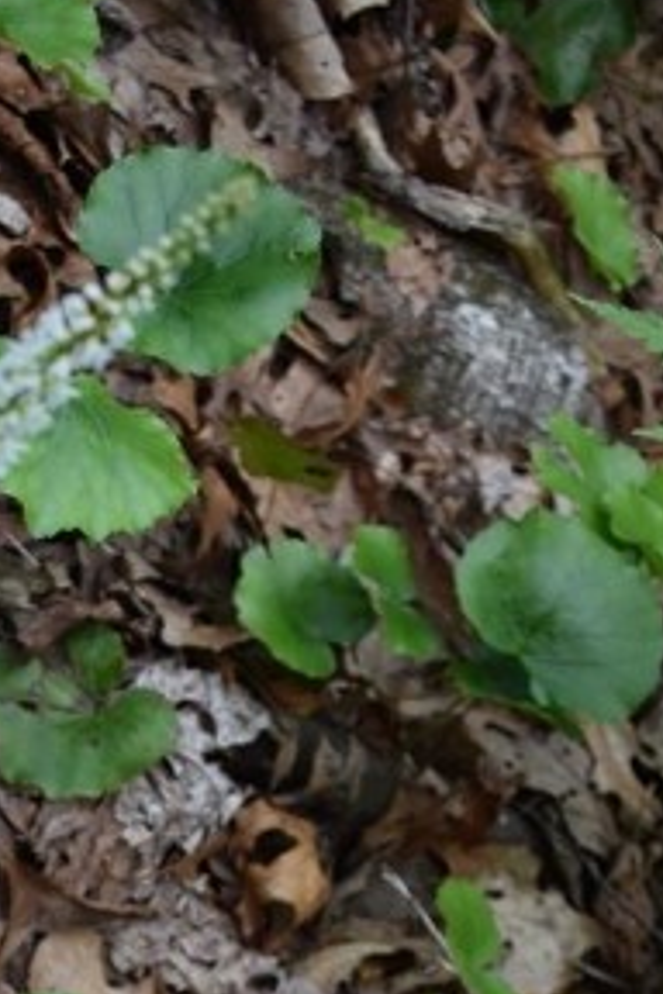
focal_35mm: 88
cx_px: -83
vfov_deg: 21.6
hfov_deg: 15.1
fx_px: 2431
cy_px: 1167
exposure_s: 1/250
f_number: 3.8
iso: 560
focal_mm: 22
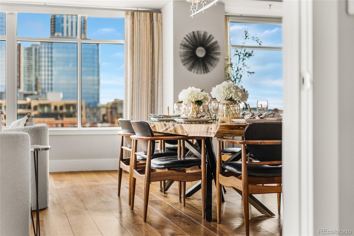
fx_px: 492
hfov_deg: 39.6
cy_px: 118
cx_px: 177
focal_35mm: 50
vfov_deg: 27.0
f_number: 1.8
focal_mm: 50
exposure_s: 1/250
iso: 320
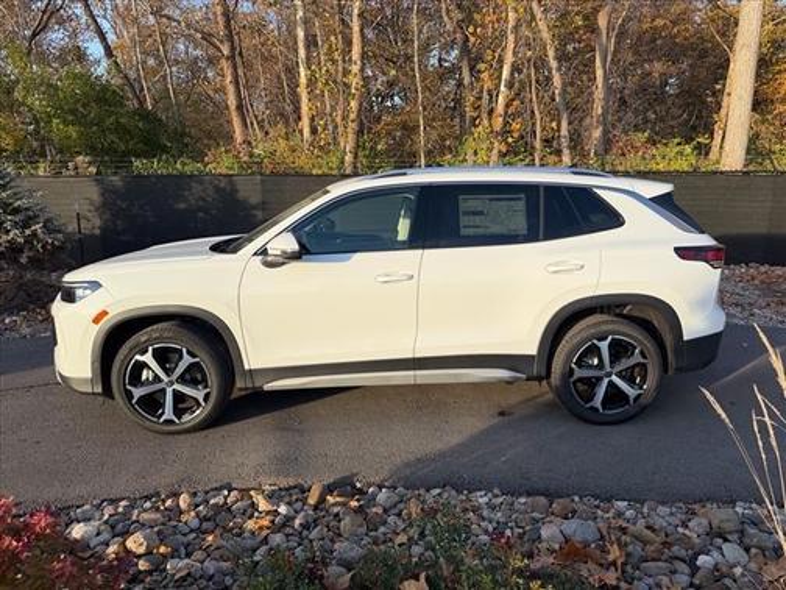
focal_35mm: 24
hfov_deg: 71.6
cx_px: 393
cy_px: 295
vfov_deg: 56.8
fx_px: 545
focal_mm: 6.76
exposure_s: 1/2000
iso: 80
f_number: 1.78
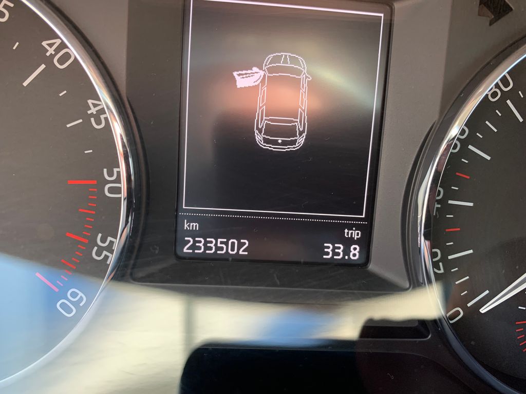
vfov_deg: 53.1
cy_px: 197
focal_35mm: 26
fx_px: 395
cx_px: 263
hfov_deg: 67.3
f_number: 1.8
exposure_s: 1/53
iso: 80
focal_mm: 4.25
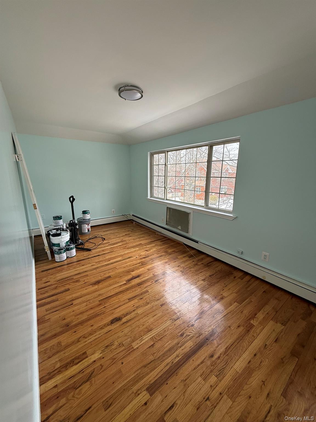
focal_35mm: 14
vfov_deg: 102.1
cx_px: 158
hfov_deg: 85.7
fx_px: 170
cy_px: 211
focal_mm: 2.22
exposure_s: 1/119
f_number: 2.2
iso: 64
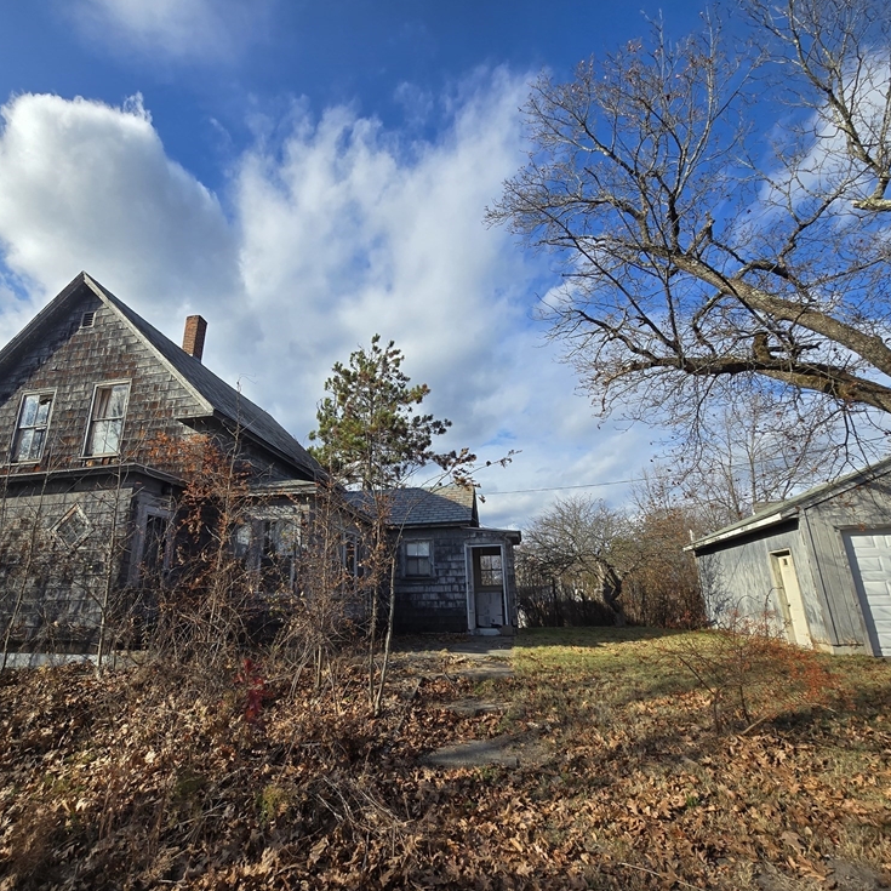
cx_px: 396
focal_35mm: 16
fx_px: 466
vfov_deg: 87.4
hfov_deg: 87.1
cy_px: 452
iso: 50
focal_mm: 2.2
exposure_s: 1/2259
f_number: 2.2
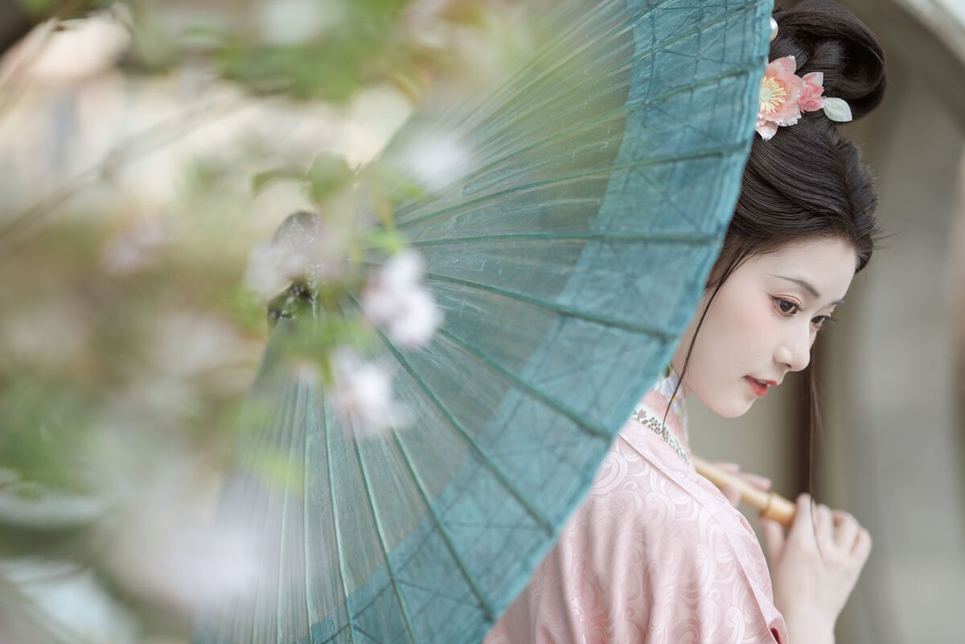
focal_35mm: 85
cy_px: 322
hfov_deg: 23.9
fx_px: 2278
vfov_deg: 16.1
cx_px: 482
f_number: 1.4
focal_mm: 85
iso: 125
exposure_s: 1/640
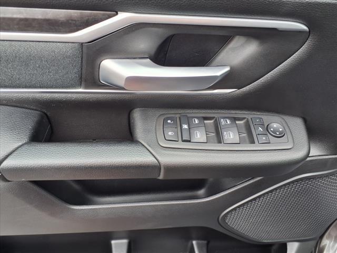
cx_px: 168
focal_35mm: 27
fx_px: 263
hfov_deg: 65.3
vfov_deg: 51.4
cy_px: 126
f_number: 1.9
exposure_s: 1/120
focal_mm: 3.58
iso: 40
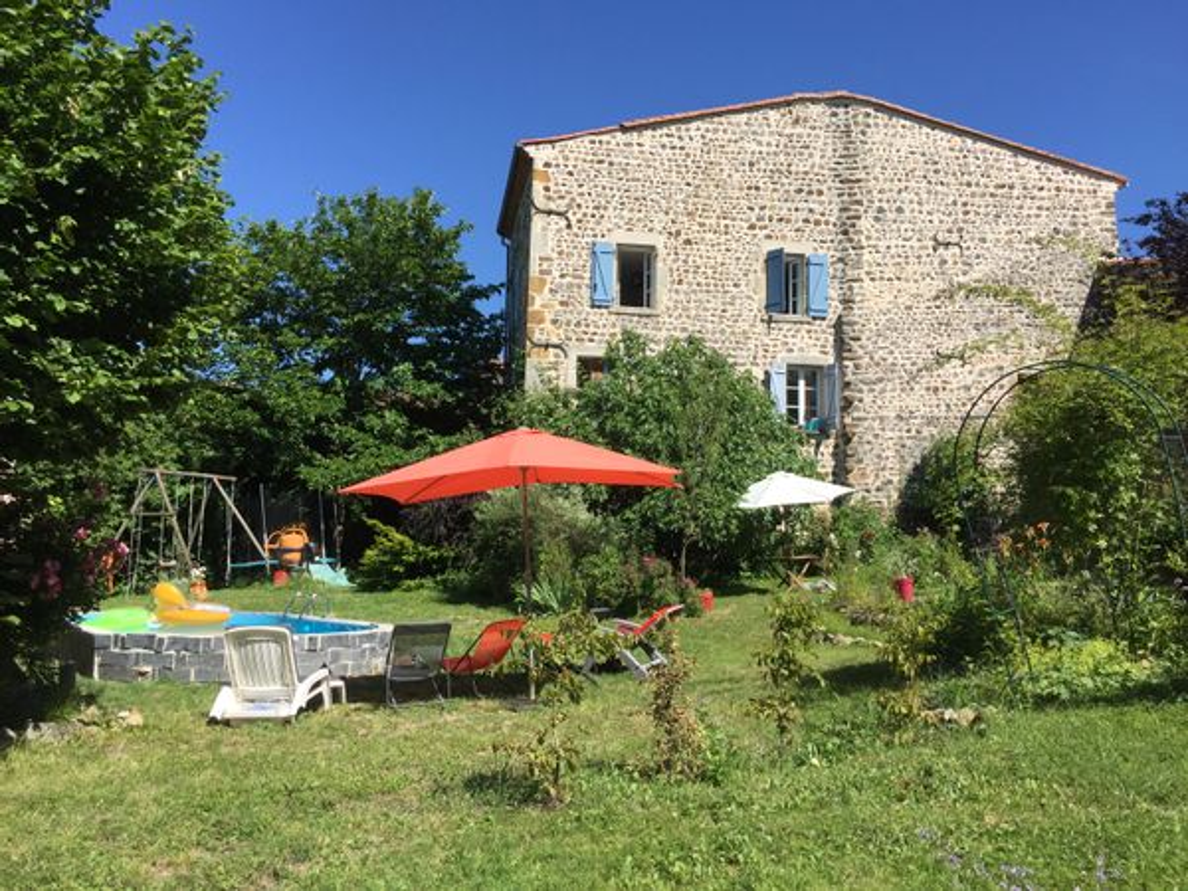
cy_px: 446
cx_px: 594
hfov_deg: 61.7
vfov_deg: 48.2
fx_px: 995
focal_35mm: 29
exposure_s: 1/2083
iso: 32
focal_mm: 4.15
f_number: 2.2
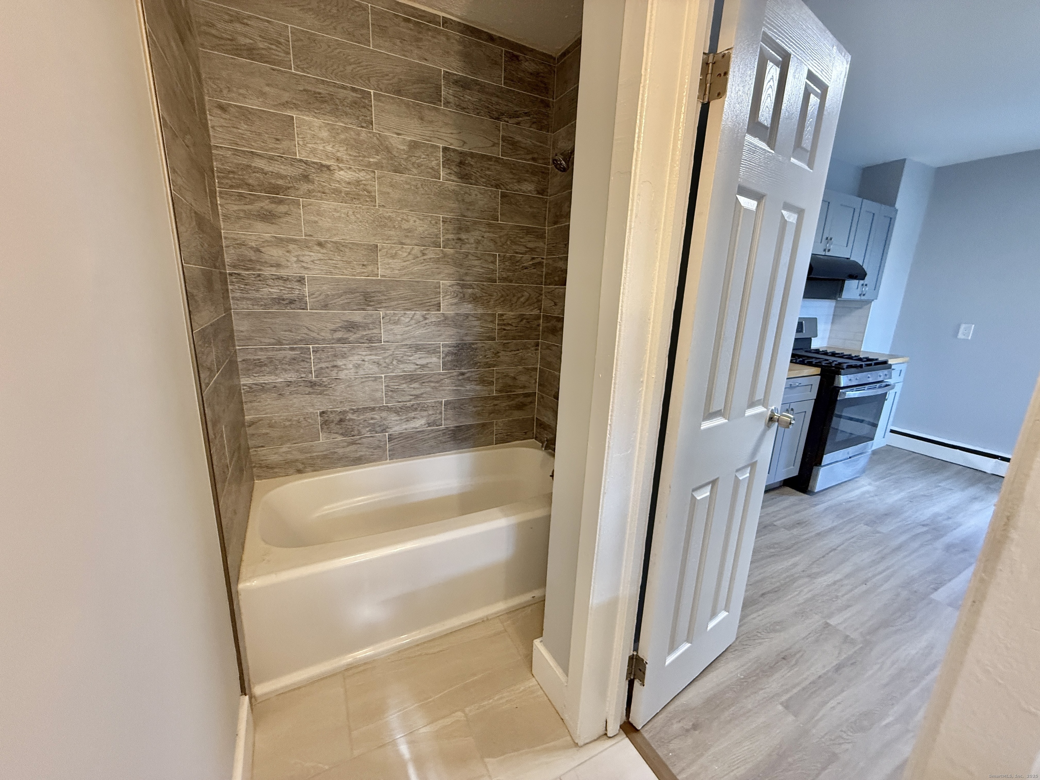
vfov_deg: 85.7
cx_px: 520
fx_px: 421
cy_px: 390
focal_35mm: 14
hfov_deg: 102.1
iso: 320
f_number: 2.2
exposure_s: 1/120
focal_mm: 2.22
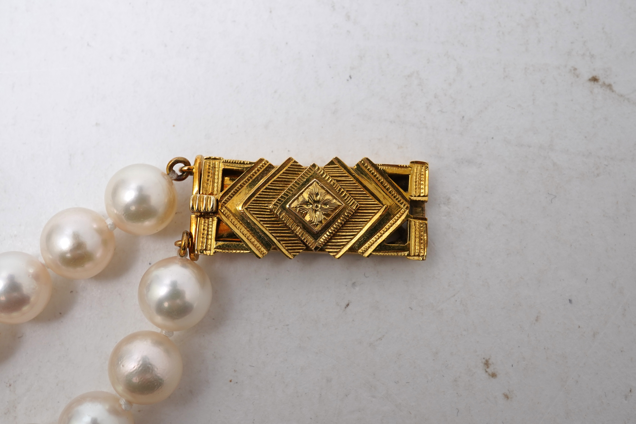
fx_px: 795
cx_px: 318
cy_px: 212
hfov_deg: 43.6
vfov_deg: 29.9
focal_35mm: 45
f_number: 20
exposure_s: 1/125
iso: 400
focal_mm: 30
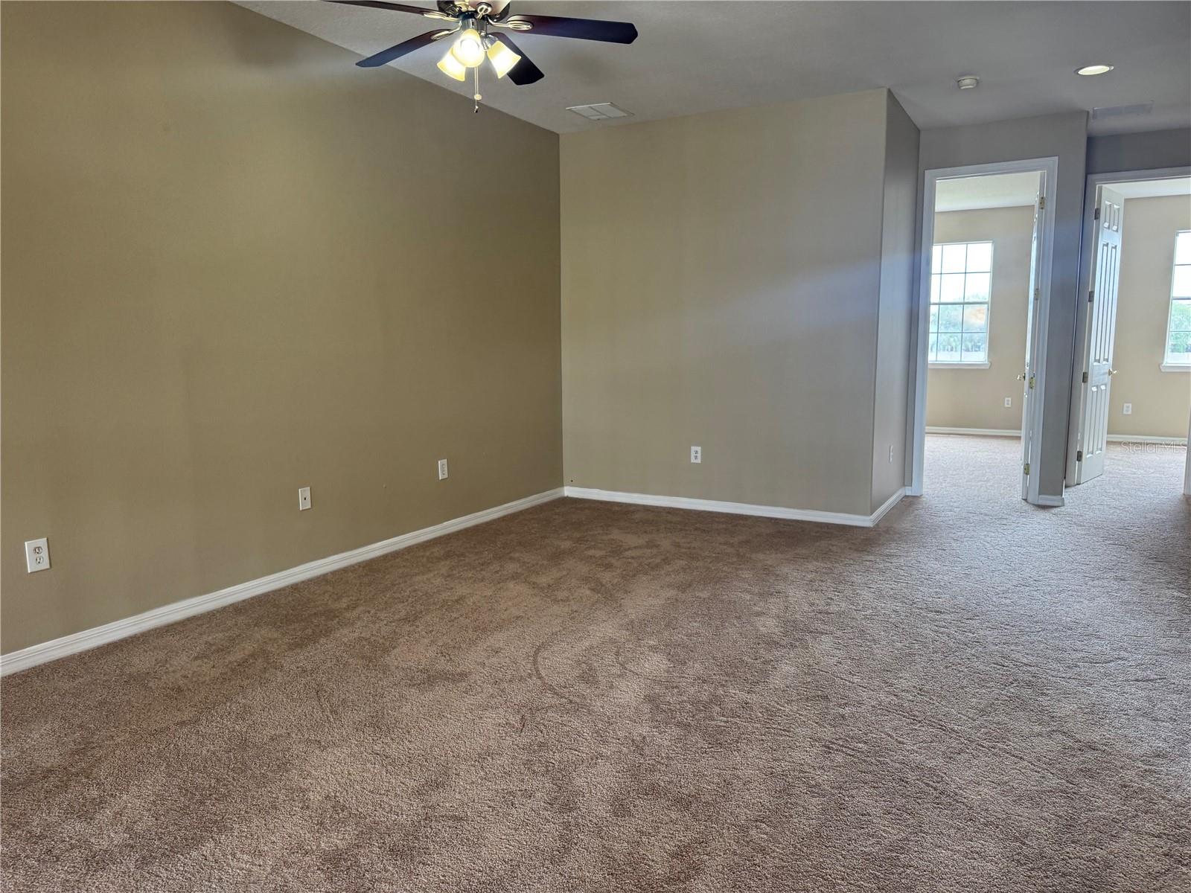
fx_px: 826
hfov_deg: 71.6
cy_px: 446
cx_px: 596
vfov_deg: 56.8
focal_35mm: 24
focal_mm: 6.76
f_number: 1.78
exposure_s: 1/120
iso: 125
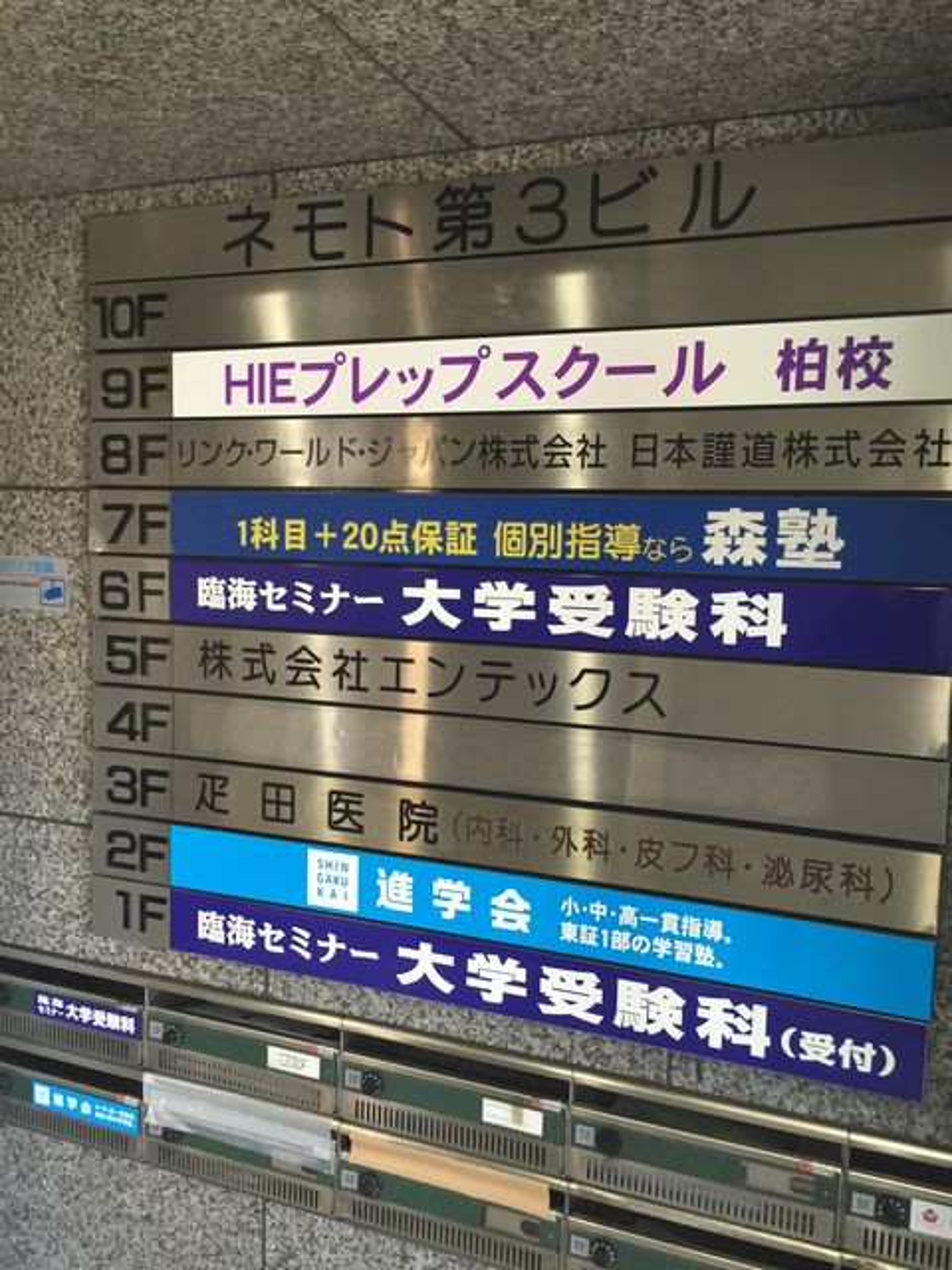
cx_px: 476
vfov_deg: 61.7
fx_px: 1063
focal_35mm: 29
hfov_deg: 48.2
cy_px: 635
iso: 64
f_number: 2.2
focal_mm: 4.15
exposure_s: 1/30
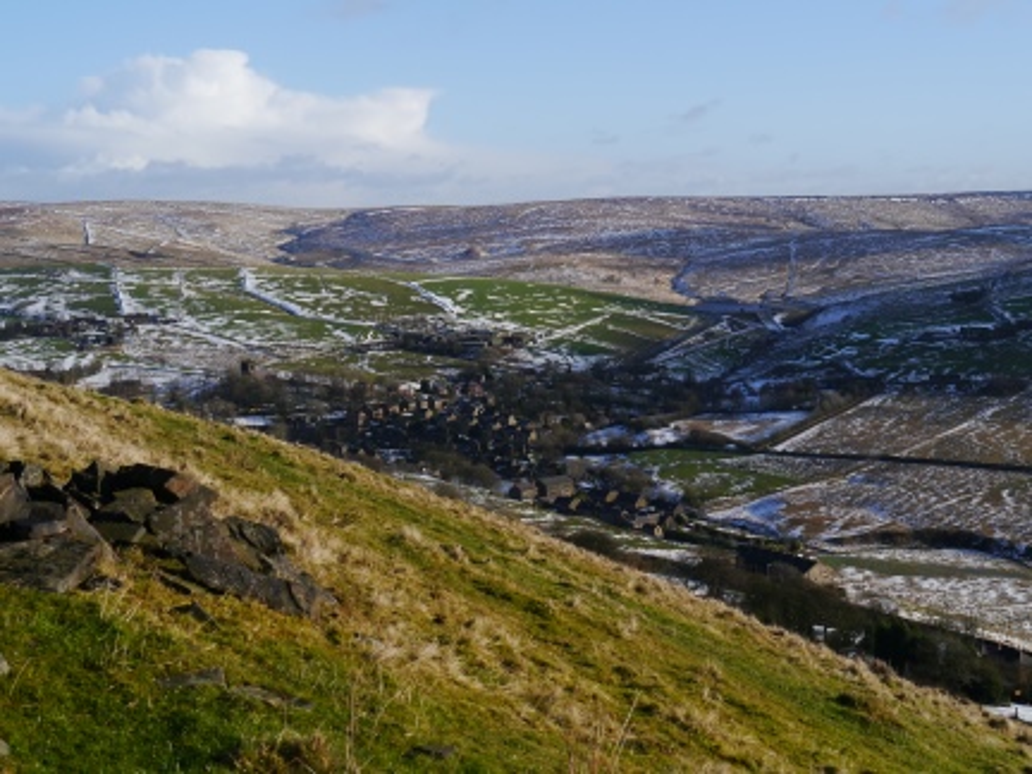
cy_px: 387
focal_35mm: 56
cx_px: 516
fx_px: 1670
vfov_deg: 26.1
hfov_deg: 34.3
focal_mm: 28
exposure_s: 1/320
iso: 160
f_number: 8
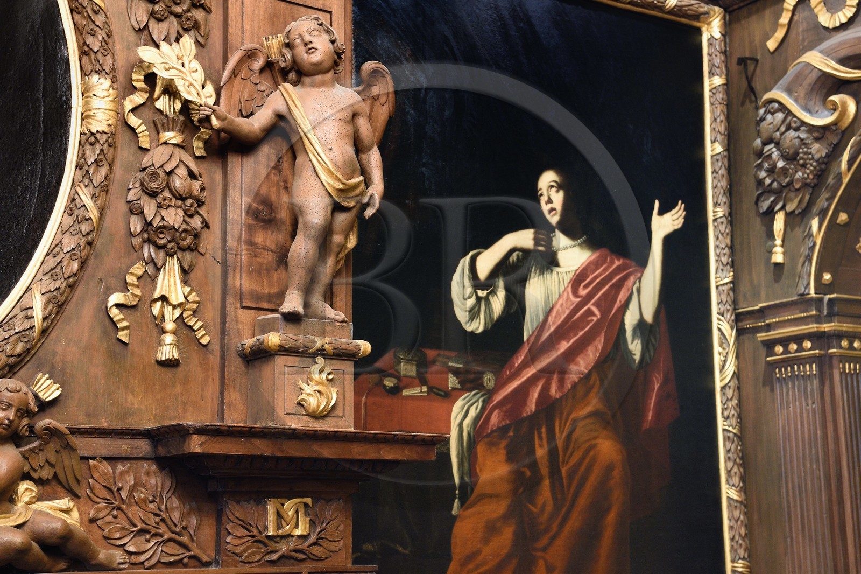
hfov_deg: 34.5
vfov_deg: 23.4
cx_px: 430
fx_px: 1387
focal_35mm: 58
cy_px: 287
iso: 1600
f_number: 7.1
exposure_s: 1/8
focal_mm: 58
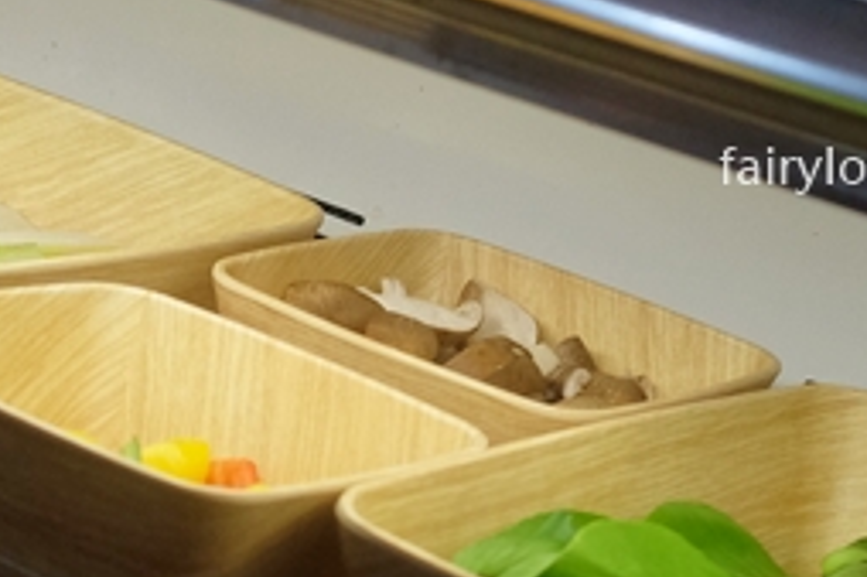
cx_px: -92
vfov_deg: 10.8
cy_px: 772
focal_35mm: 124
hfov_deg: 16.0
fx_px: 2984
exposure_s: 1/600
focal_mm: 23
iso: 1600
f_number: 3.2
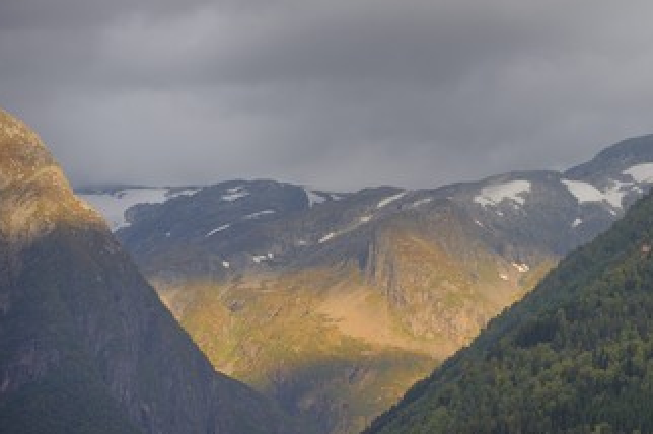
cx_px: 418
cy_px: 213
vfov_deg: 6.2
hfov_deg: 9.3
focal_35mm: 222
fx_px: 4023
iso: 200
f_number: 4.5
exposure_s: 1/320
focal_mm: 170
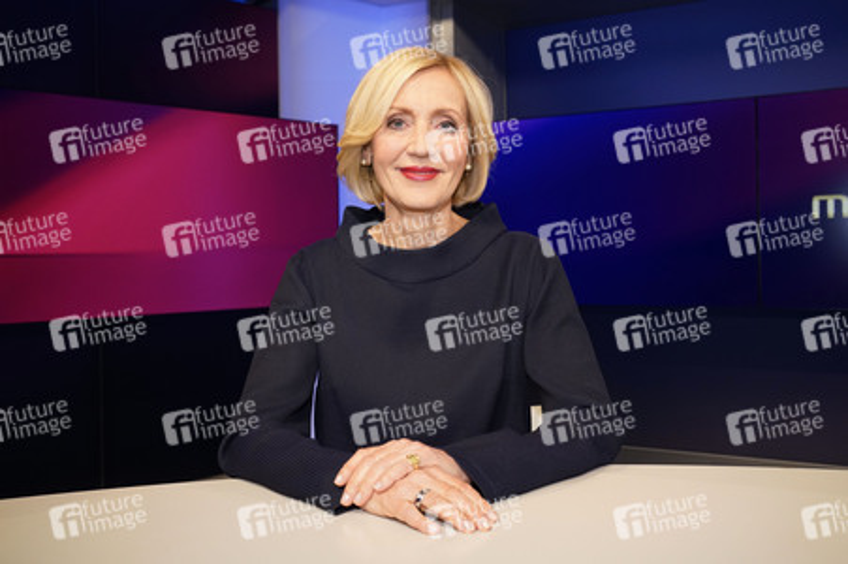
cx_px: 424
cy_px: 282
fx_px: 730
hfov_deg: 60.3
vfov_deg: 42.3
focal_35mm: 31
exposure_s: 1/160
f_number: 5
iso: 2000
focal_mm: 31
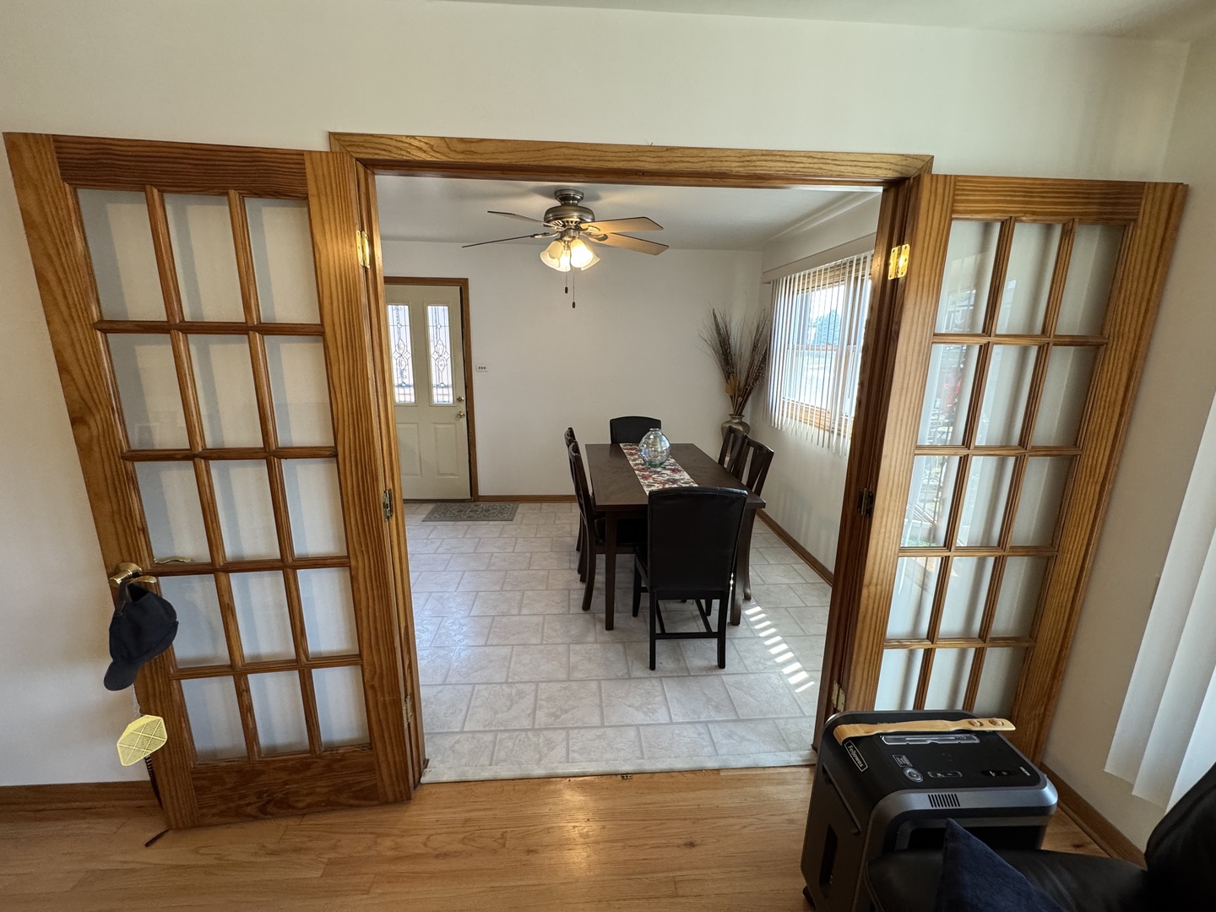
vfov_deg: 85.7
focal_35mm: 14
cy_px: 456
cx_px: 608
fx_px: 492
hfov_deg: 102.1
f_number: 2.2
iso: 200
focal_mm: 2.22
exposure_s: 1/120
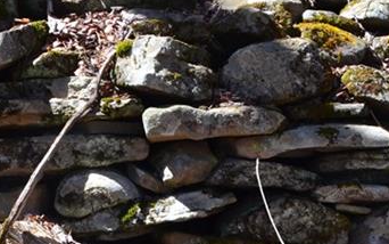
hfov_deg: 16.6
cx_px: -117
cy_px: -34
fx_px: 1262
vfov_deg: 10.9
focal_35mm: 119
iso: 400
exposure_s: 1/160
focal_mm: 26
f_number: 9
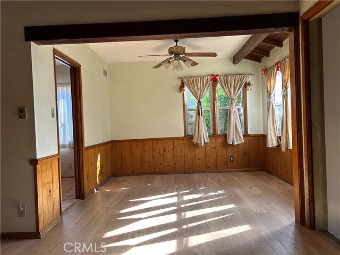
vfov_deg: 53.1
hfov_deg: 67.3
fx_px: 255
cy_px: 128
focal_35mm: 26
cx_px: 170
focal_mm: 5.7
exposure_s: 1/121
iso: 40
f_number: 1.5
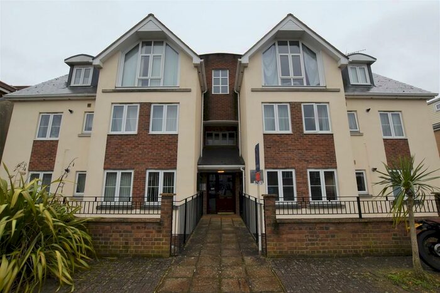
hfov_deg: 100.4
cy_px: 146
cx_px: 220
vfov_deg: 77.4
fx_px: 183
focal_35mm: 15
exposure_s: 1/250
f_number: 8
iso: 280
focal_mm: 10
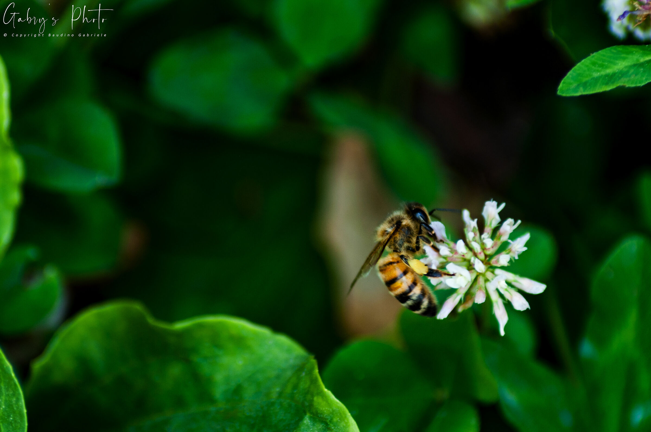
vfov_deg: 3.0
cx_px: 326
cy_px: 216
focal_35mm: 450
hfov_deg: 4.6
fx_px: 8127
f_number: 8
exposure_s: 1/125
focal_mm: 300
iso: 400
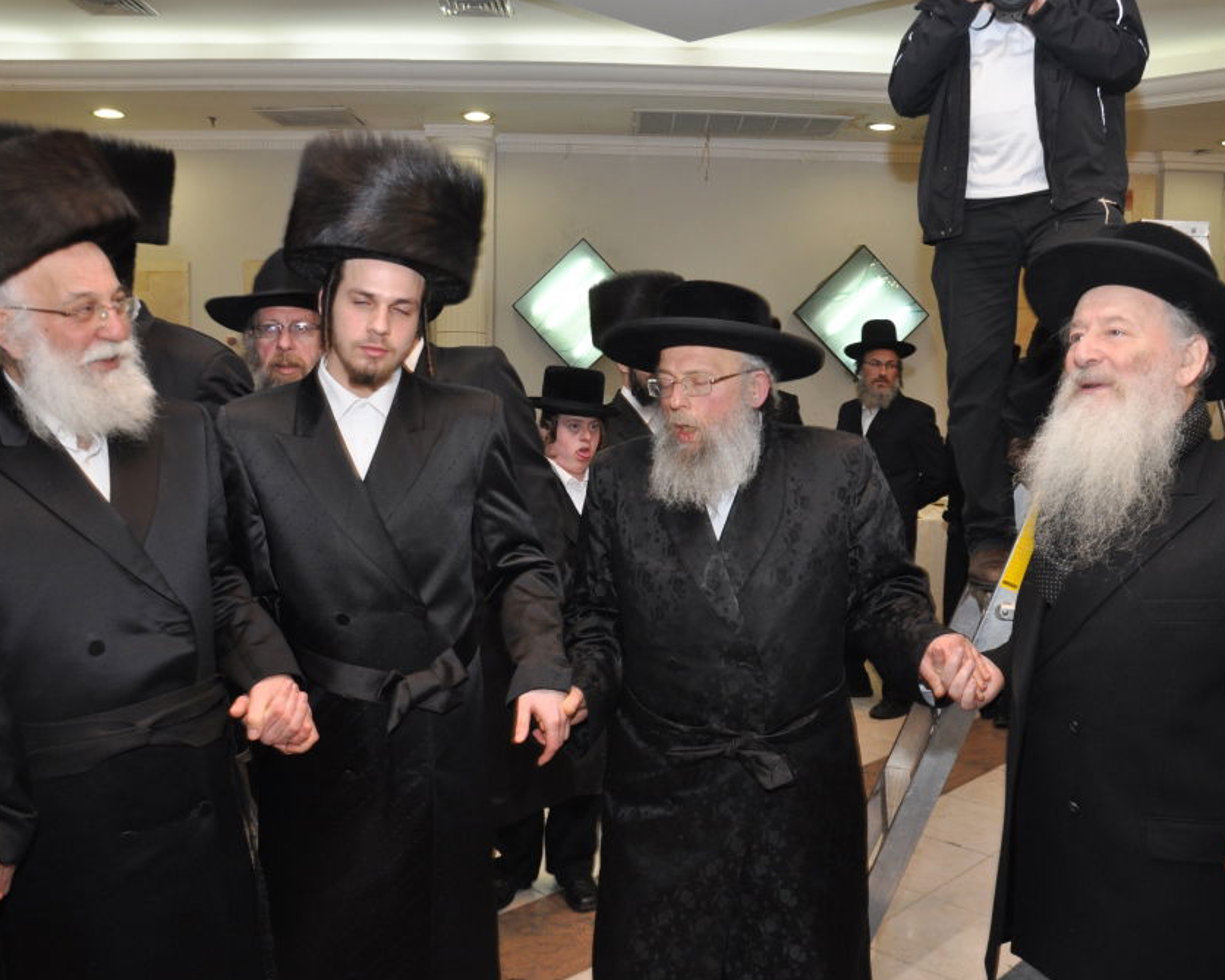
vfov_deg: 47.1
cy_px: 497
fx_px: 1124
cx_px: 671
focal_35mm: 31
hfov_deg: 57.1
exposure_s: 1/60
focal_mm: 18
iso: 500
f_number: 5.6
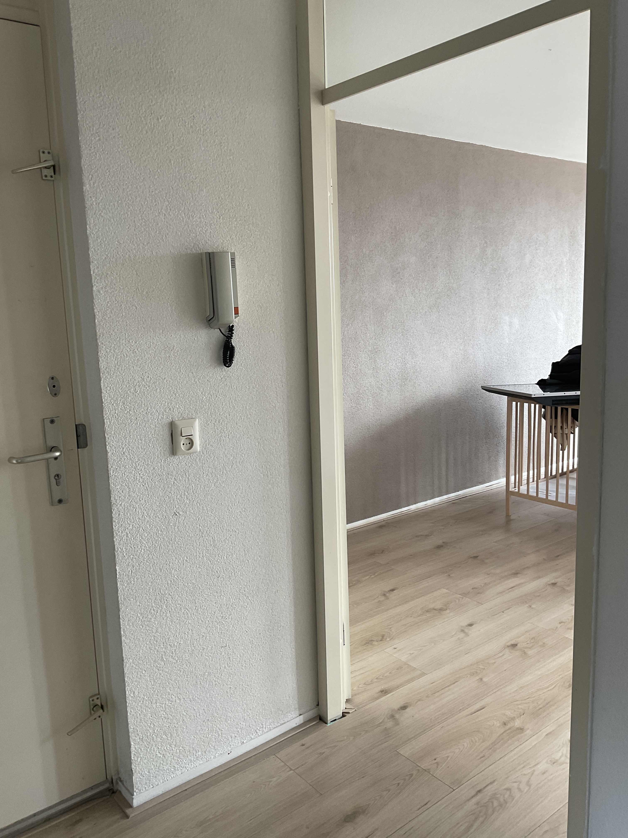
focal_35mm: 29
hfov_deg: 48.2
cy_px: 419
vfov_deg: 61.7
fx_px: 701
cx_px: 314
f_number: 1.8
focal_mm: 3
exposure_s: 1/50
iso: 32
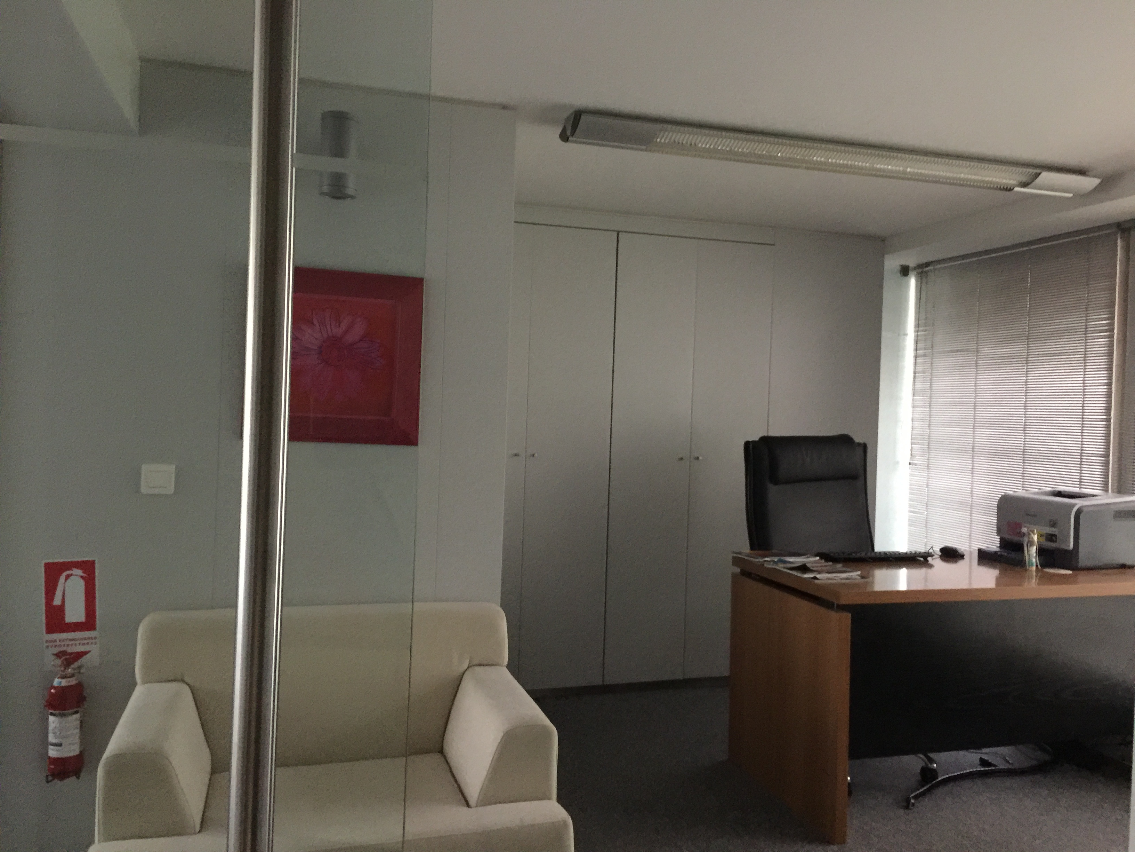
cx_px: 568
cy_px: 426
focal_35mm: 29
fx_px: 951
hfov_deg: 61.7
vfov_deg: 48.2
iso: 125
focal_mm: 4.15
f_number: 2.2
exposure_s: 1/4
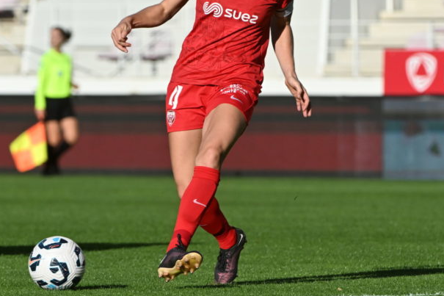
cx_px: 229
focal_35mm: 686
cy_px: 77
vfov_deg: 2.0
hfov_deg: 3.0
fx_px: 8458
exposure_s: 1/4000
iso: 640
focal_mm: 270
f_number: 5.6
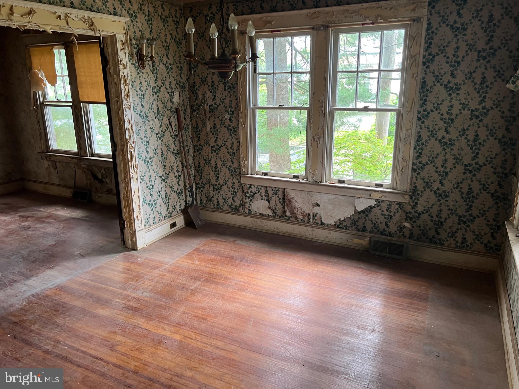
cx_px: 260
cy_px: 194
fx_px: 390
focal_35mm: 26
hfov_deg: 67.3
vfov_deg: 53.1
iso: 125
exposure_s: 1/76
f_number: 1.5
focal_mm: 5.7
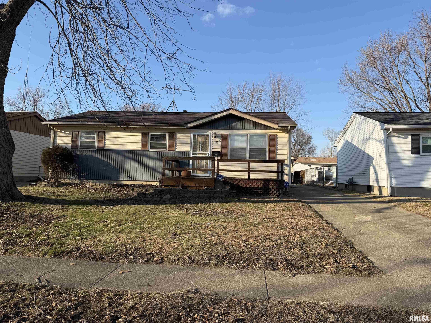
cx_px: 216
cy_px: 162
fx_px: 299
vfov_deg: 56.8
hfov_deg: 71.6
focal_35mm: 24
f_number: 1.78
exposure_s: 1/2611
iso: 80
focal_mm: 6.76
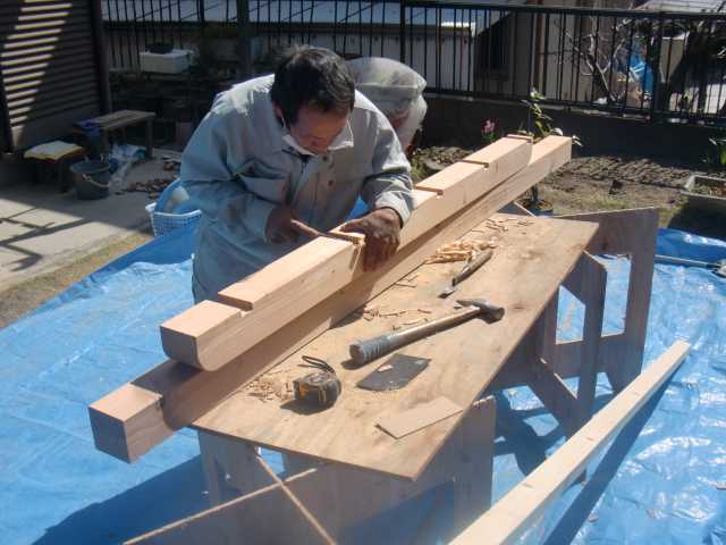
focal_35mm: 38
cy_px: 272
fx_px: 797
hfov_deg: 49.0
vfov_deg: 37.7
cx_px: 363
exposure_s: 1/640
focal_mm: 6.66
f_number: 3.9
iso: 64
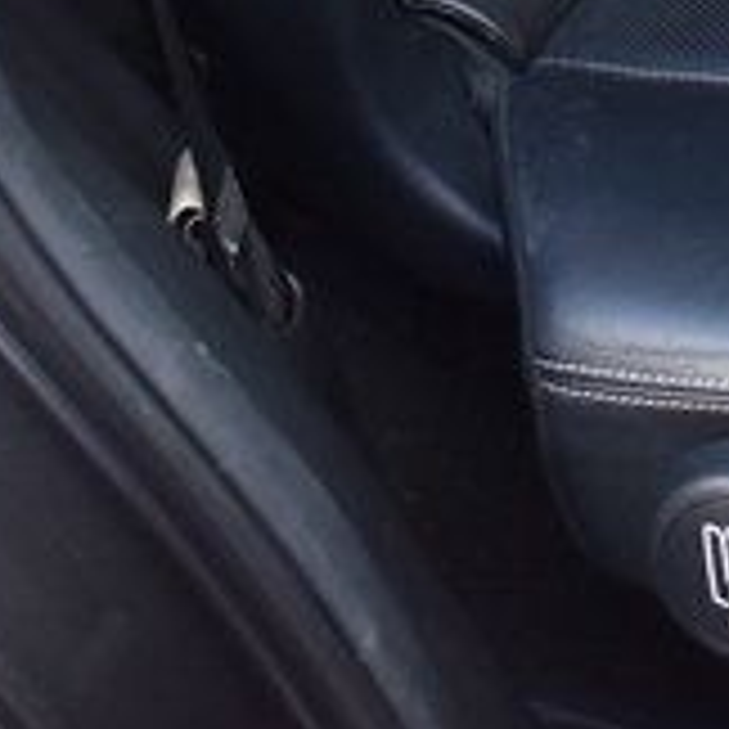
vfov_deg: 10.9
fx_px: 3455
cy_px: -749
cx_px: 873
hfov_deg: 11.8
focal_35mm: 145
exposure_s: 1/250
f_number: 3.5
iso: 640
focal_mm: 18
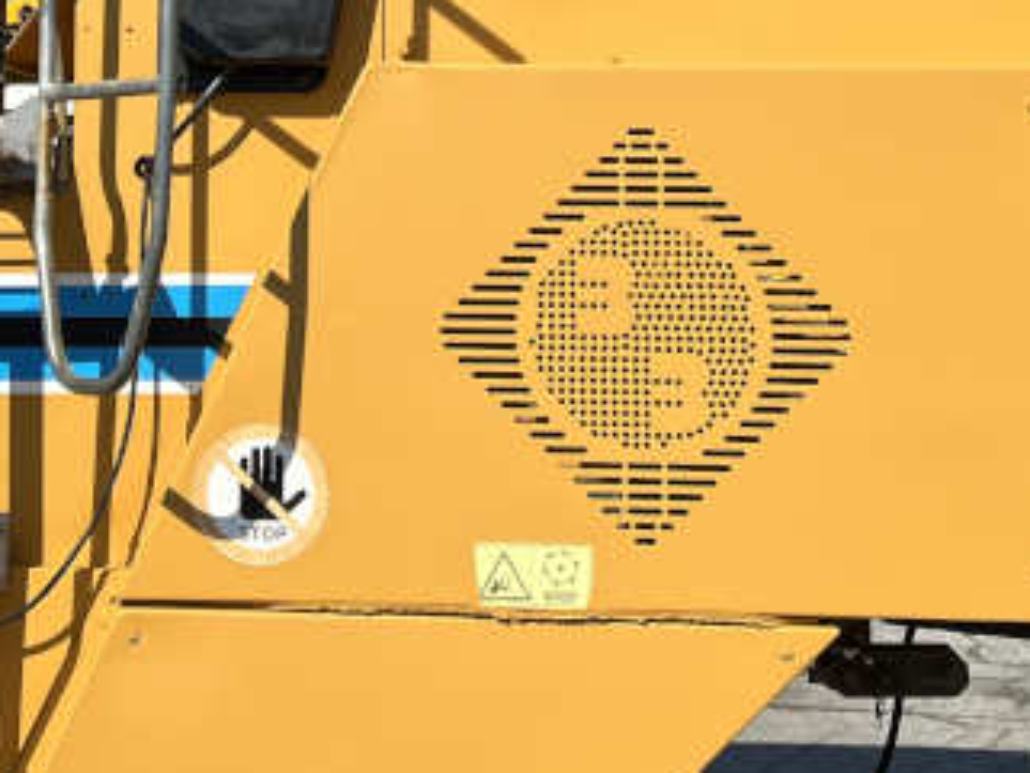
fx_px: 2411
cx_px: 343
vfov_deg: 17.7
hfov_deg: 24.0
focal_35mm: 81
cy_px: -32
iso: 50
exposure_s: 1/5587
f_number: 1.5
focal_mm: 5.7
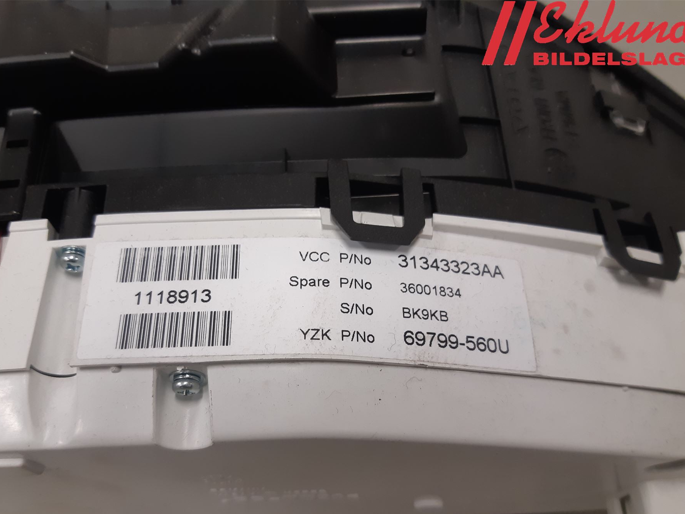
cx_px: 323
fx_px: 594
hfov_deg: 59.9
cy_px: 296
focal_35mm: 30
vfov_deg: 46.6
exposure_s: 1/50
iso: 80
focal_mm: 3.93
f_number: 1.7
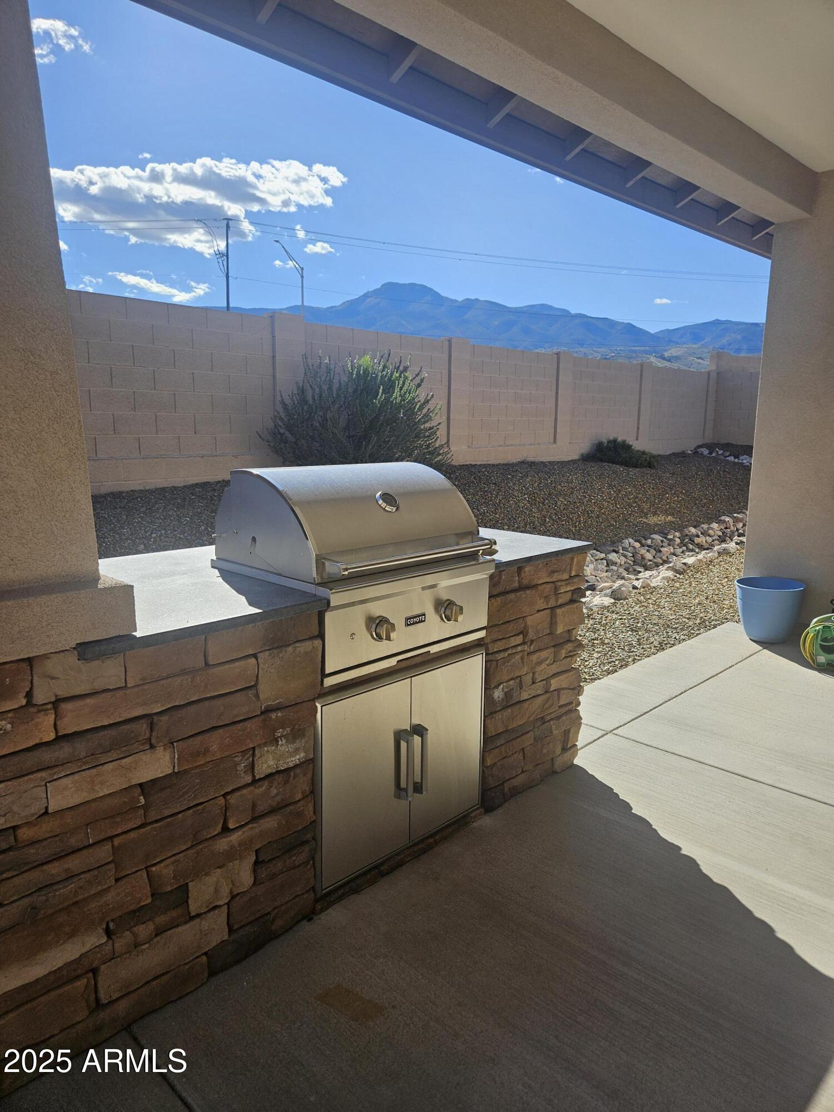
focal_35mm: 23
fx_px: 739
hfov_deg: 58.9
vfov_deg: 73.9
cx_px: 417
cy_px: 556
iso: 25
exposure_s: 1/1606
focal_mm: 5.4
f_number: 1.8
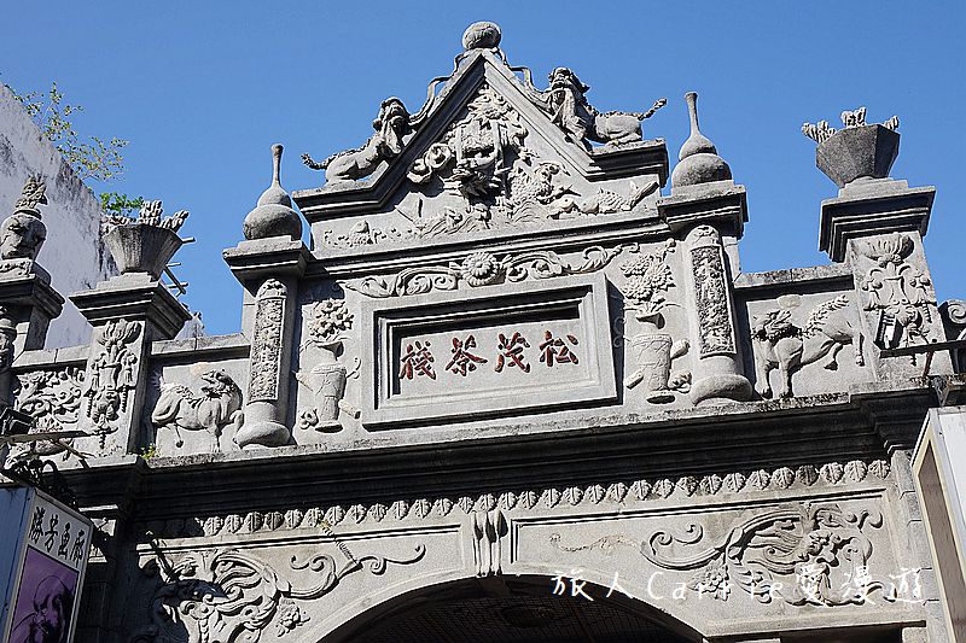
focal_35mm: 42
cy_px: 322
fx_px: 1127
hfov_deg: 46.4
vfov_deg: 31.9
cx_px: 483
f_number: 4
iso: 100
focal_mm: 15.45
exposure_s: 1/640
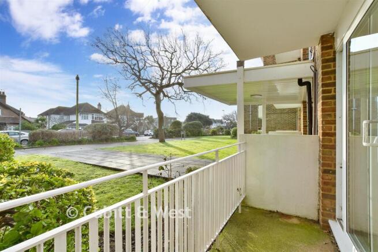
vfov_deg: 77.4
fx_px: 158
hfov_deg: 100.4
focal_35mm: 15
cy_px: 126
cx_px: 189
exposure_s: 1/200
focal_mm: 10
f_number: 8
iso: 200
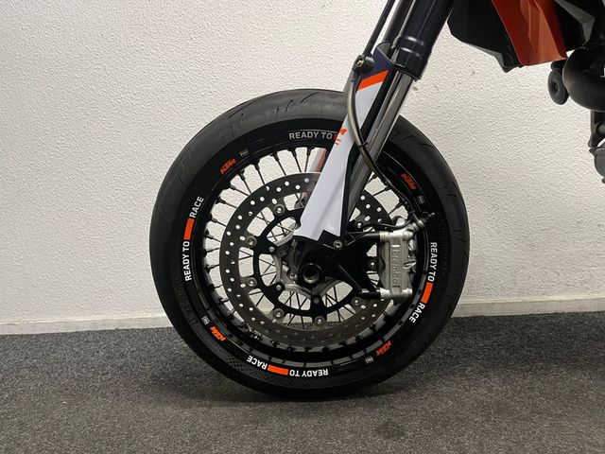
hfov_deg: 67.3
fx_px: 454
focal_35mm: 26
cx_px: 302
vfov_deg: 53.1
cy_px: 227
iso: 125
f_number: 1.6
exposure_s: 1/50
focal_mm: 5.1
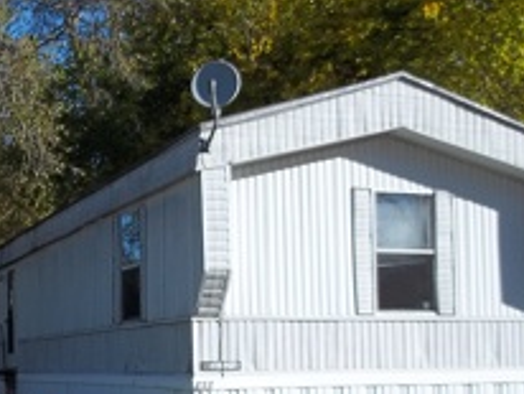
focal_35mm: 64
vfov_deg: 22.6
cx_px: 84
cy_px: 323
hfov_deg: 29.4
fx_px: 970
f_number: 3.3
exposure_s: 1/640
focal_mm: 5.9
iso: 64
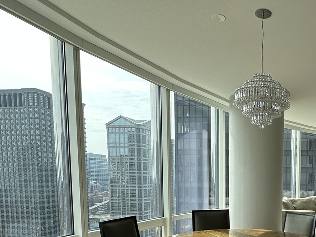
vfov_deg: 41.4
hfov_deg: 50.8
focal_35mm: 32
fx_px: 292
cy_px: 204
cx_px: 280
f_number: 2.2
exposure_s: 1/458
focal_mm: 2.22
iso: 40
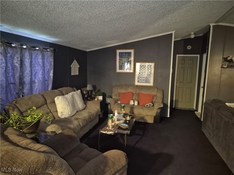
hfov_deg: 73.9
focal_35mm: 23
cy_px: 88
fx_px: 155
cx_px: 117
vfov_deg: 58.9
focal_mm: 5.4
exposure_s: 1/7
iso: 1000
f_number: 1.8
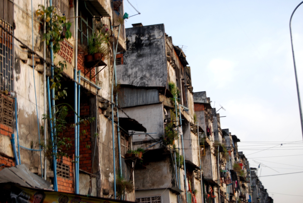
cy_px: 102
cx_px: 152
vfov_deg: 19.8
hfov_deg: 29.2
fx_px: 581
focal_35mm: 69
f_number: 5.3
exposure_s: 1/125
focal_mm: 46
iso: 110
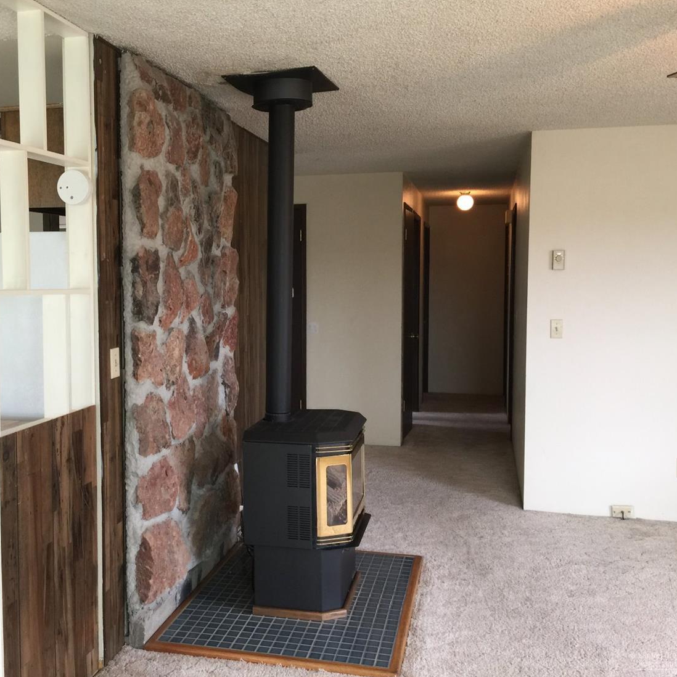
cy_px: 335
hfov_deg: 46.9
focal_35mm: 35
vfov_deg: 47.2
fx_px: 774
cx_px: 269
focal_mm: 4.15
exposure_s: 1/30
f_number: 2.2
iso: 40
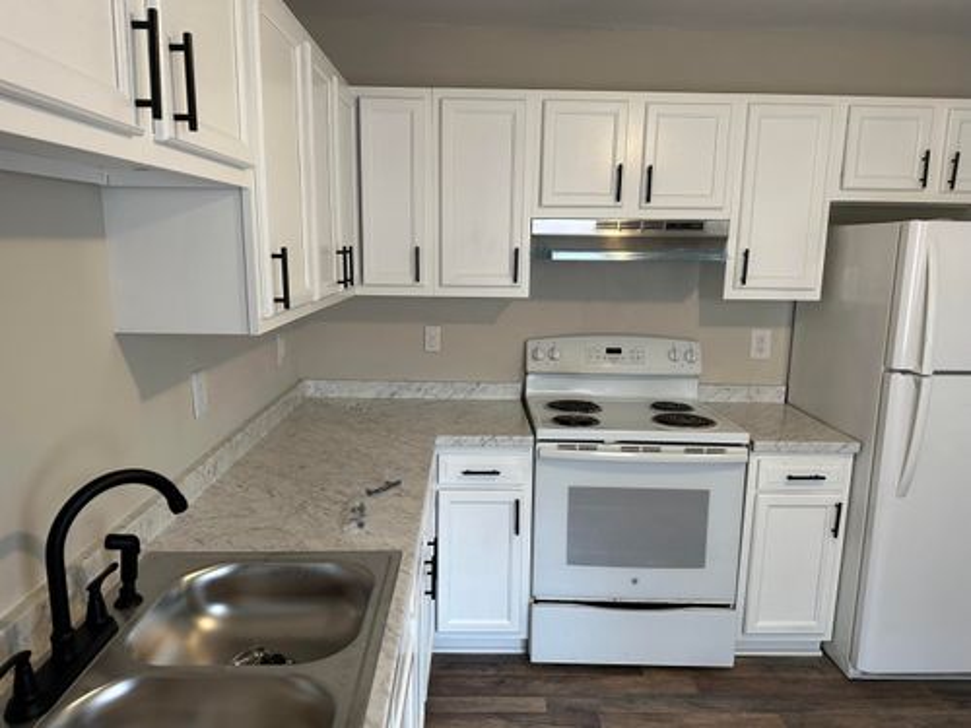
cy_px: 364
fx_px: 673
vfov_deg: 56.8
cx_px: 486
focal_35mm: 24
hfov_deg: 71.6
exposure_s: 1/60
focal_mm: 6.86
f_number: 1.78
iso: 250
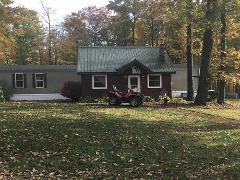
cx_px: 120
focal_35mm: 31
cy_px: 90
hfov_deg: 58.4
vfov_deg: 45.4
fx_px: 215
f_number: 2.4
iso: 25
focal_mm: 3.3
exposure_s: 1/304
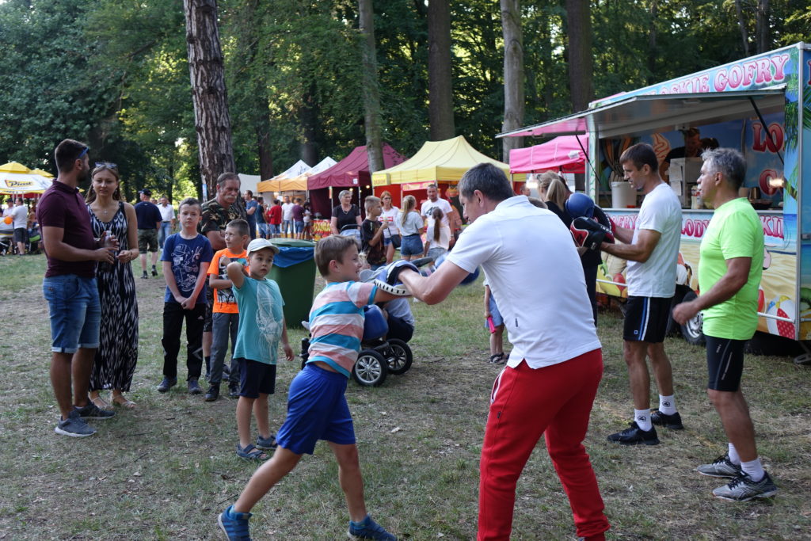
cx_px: 406
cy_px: 270
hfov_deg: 48.5
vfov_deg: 33.4
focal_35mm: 40
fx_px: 901
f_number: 2.8
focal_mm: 14.53
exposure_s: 1/100
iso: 125
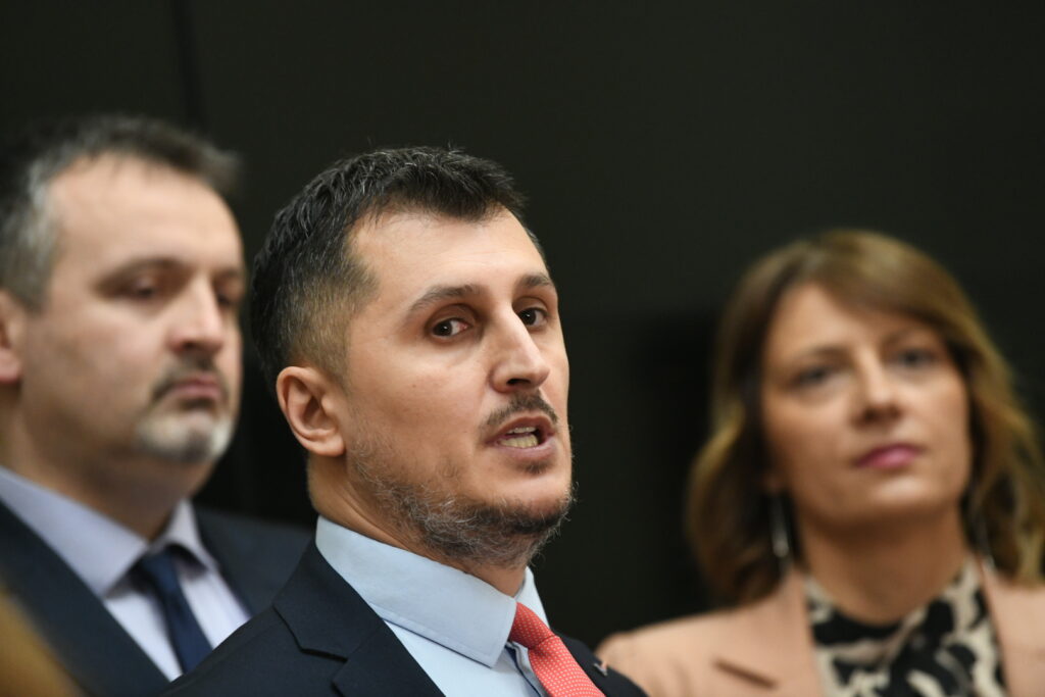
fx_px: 5516
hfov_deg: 10.8
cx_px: 522
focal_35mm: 190
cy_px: 348
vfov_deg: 7.2
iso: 4000
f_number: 3.5
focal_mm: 190
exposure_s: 1/125
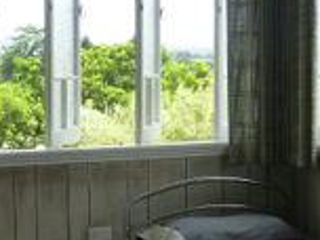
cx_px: 200
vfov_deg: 17.0
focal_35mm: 87
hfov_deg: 22.5
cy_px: 120
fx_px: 804
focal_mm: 4.3
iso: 160
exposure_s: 1/250
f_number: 4
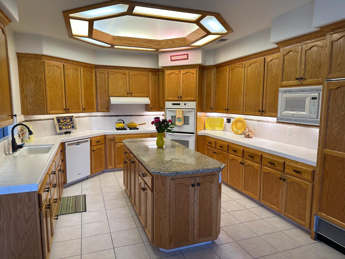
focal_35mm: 24
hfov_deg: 71.6
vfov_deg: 56.8
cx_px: 172
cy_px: 130
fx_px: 239
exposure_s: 1/120
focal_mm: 6.86
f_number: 1.78
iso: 200
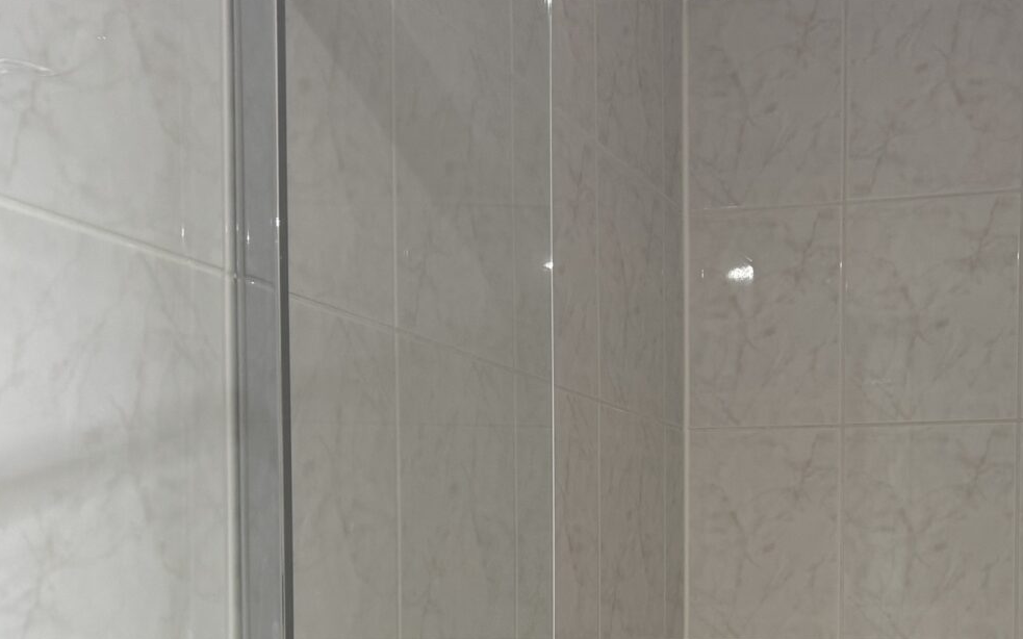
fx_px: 1477
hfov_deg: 37.1
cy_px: 625
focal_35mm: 53
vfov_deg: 23.5
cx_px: 795
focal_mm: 6.76
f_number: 1.78
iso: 125
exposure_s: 1/50
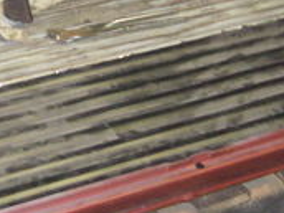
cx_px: 155
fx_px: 1067
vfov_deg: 11.3
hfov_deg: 15.2
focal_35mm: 130
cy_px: 10
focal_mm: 5.8
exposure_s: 1/30
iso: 400
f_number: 2.8
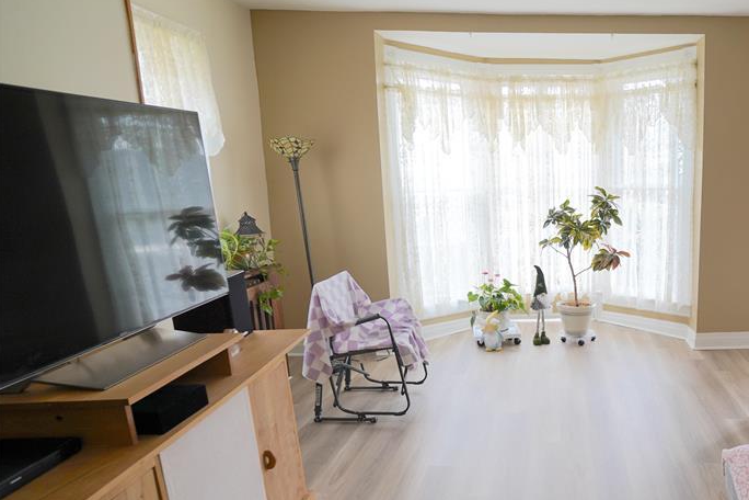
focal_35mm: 27
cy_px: 303
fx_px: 562
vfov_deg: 47.6
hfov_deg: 62.2
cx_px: 590
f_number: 4
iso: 200
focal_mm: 17
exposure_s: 1/60
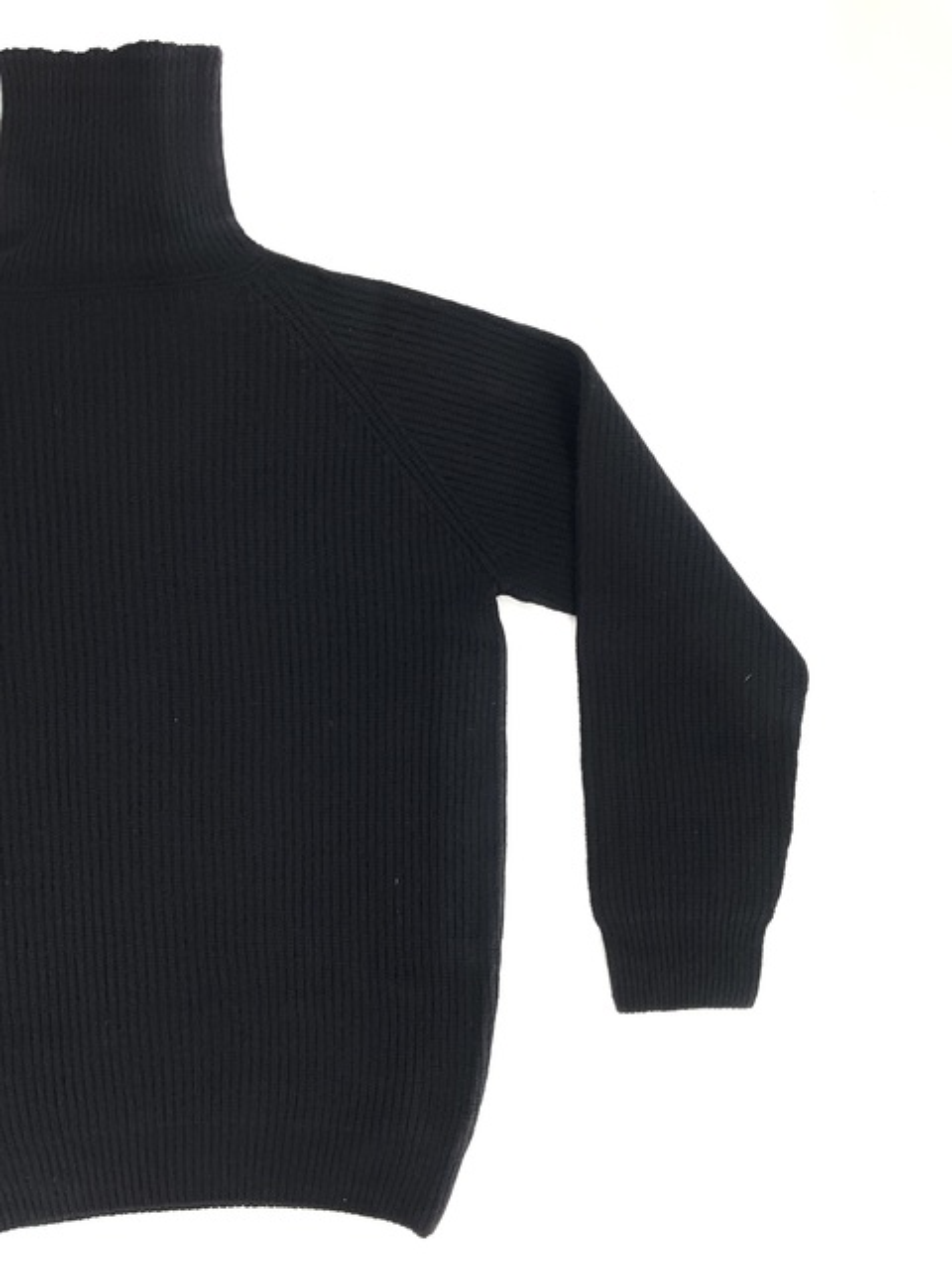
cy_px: 635
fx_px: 1063
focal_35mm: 29
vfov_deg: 61.7
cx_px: 476
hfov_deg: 48.2
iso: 16
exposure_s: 1/122
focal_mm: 3
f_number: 1.8
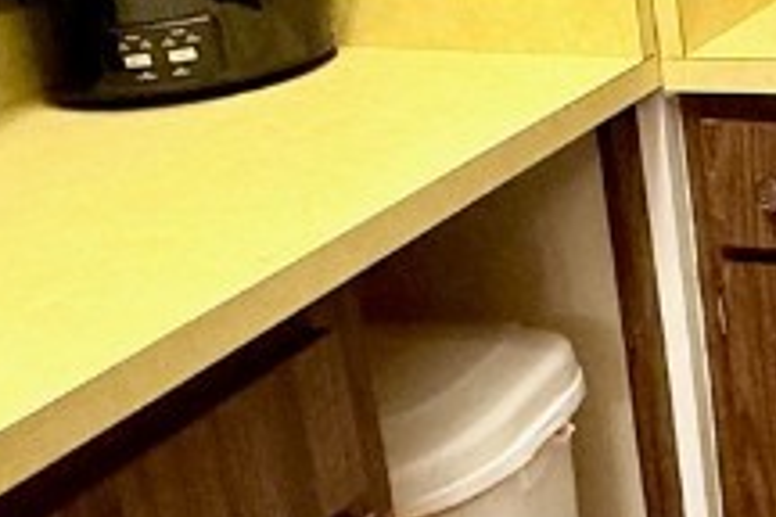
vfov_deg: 19.0
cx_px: 1078
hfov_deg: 24.5
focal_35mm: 69
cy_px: -39
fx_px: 1487
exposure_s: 1/60
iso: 400
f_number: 2.2
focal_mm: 2.22
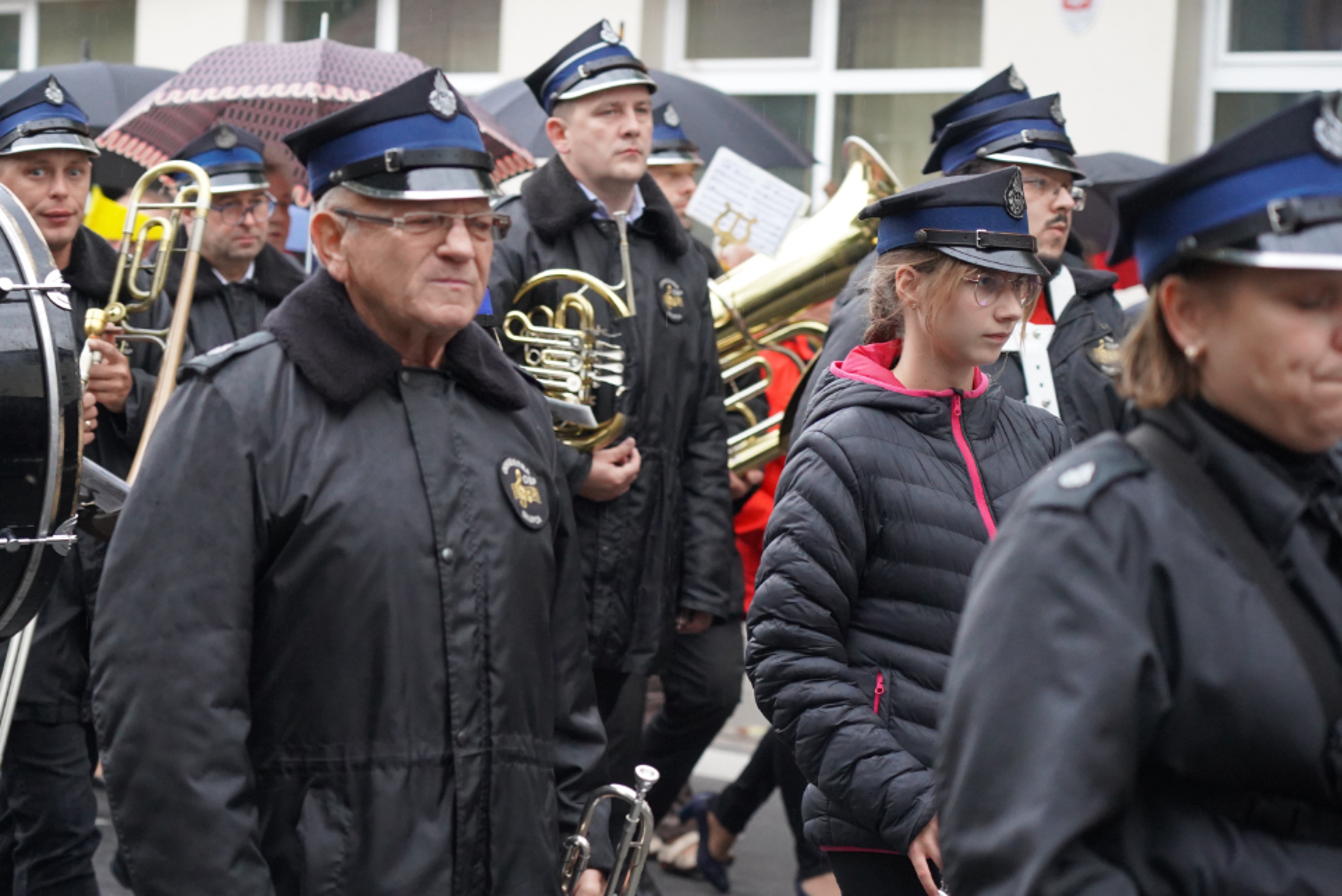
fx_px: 4177
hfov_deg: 18.2
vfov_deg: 12.2
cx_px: 488
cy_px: 438
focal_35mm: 112
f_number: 4
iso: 4000
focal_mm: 83
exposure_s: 1/160
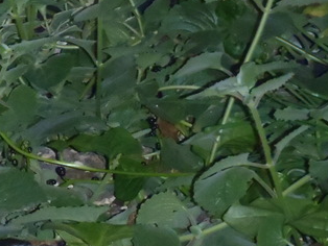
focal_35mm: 226
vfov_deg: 6.6
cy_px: 95
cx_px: 7
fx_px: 2143
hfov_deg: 8.7
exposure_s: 1/100
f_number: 5.2
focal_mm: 19.85
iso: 800
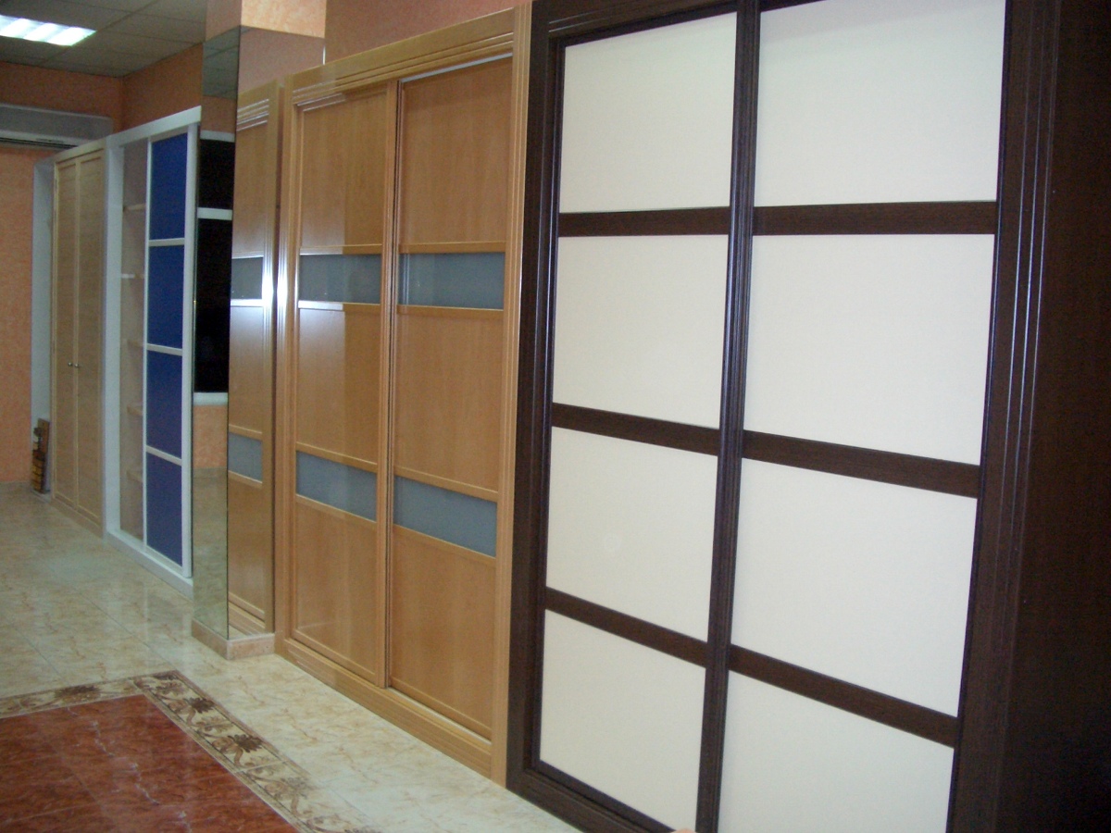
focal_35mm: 35
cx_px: 556
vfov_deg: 40.7
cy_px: 416
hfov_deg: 52.6
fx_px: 1123
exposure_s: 1/60
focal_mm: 5.8
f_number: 2.6
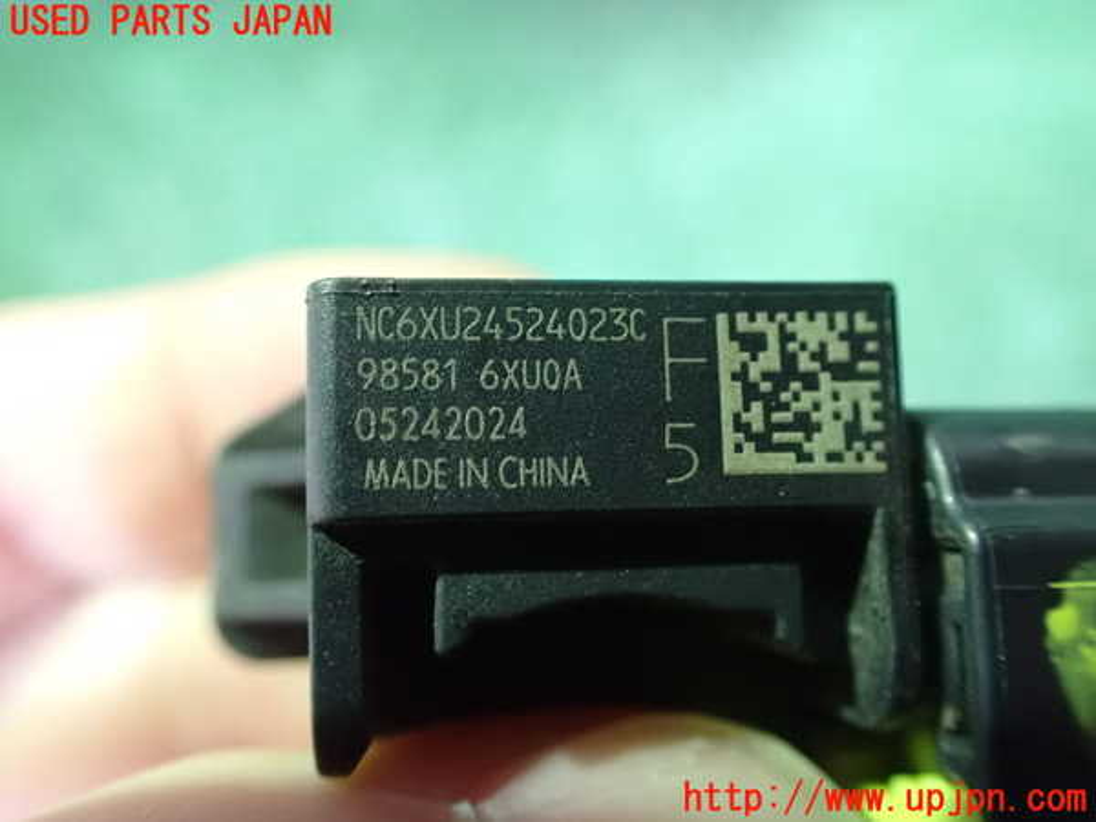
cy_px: 411
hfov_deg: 60.0
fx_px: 950
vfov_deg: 46.8
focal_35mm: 30
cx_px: 548
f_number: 2.3
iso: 1600
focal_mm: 5.4
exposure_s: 1/20
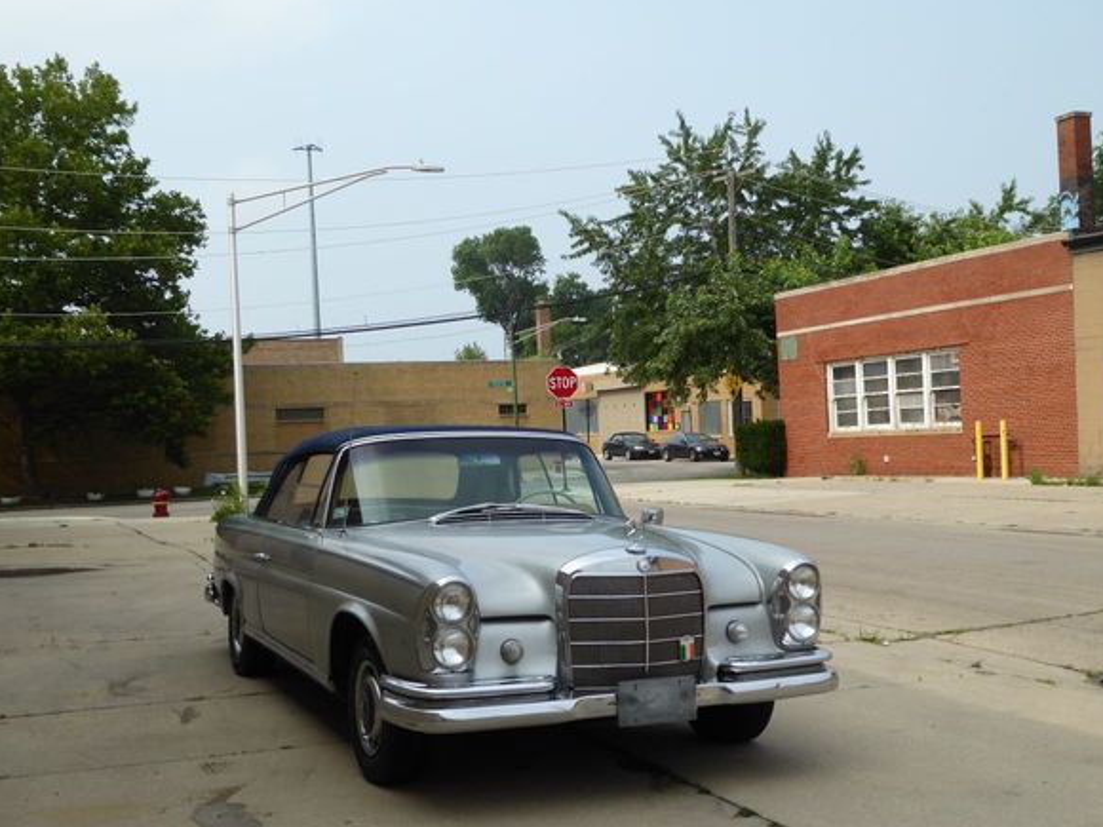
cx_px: 546
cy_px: 447
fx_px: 1370
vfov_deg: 33.6
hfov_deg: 43.9
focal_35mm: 43
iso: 100
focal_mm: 6.7
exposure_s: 1/800
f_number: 3.7
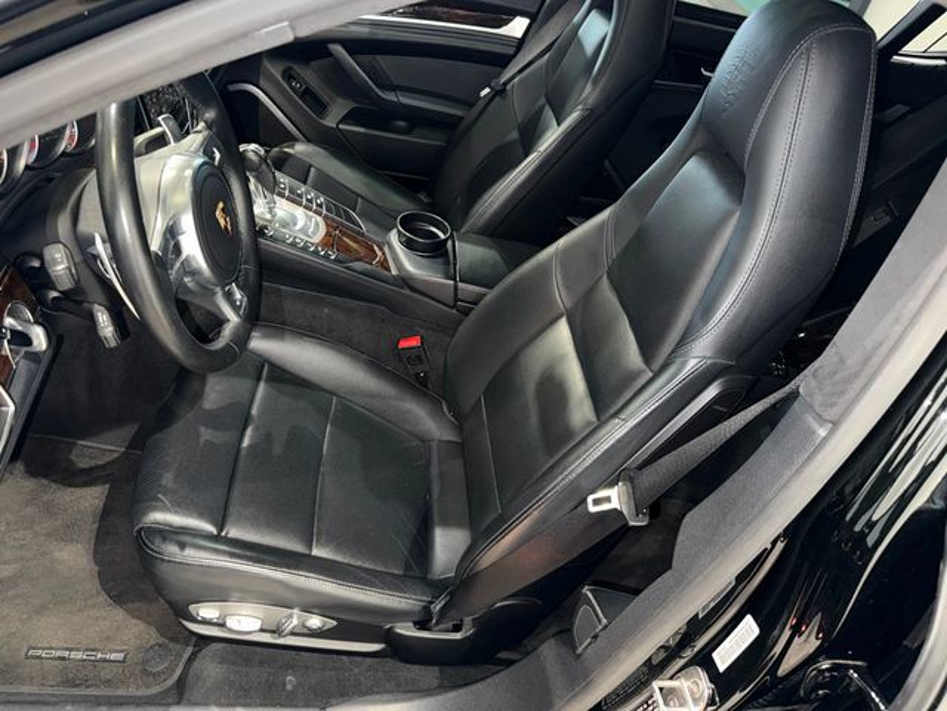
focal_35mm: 24
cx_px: 474
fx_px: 657
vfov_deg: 56.8
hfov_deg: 71.6
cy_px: 356
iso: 200
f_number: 1.78
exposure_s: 1/6
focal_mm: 6.76
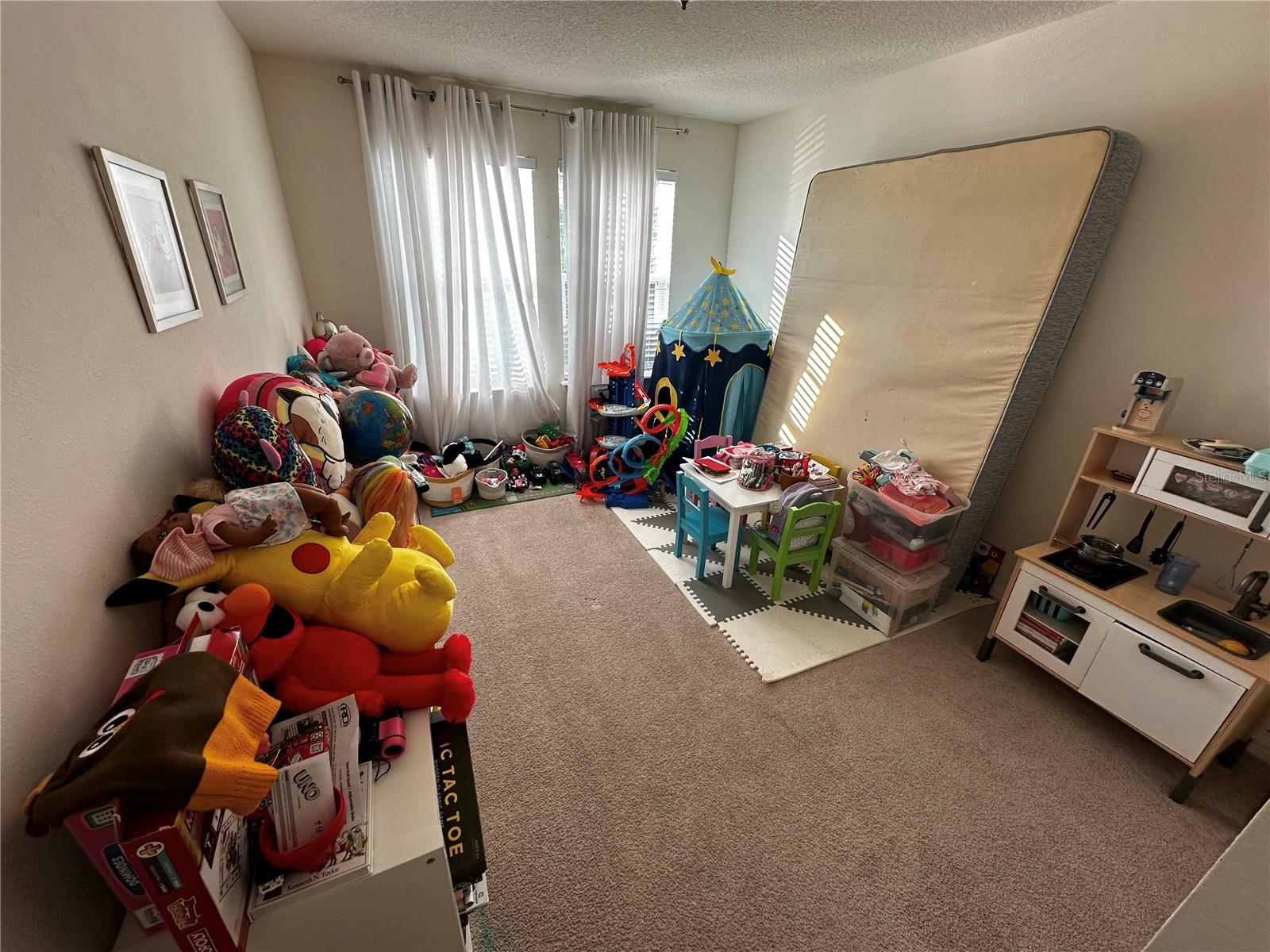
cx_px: 635
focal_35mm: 14
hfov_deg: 102.1
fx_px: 514
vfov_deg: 85.7
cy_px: 476
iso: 80
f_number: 2.2
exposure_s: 1/120
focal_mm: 2.22
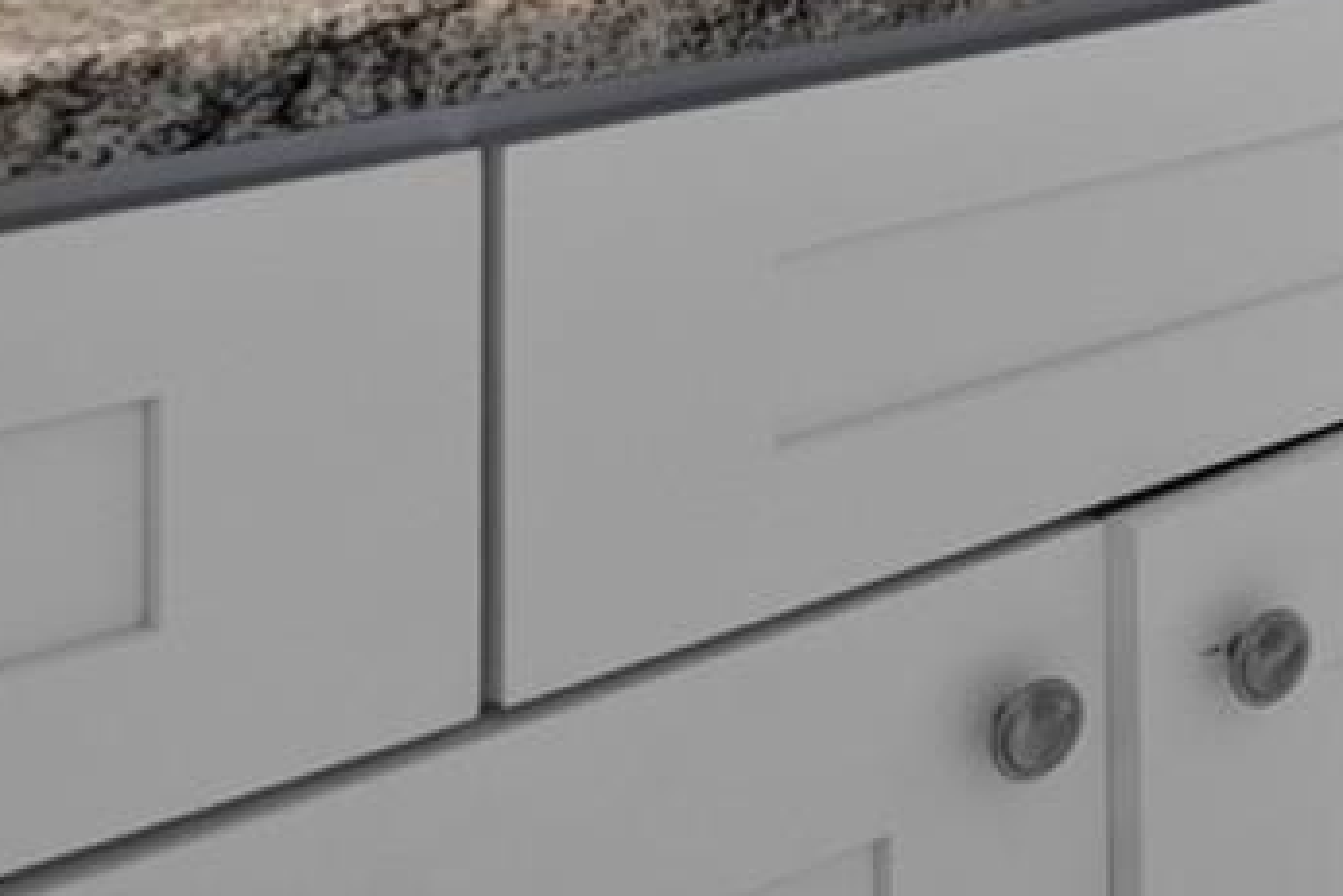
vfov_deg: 16.4
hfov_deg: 20.5
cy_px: -535
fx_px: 2762
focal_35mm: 74
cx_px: 2333
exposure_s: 1/2
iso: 250
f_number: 8
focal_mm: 16
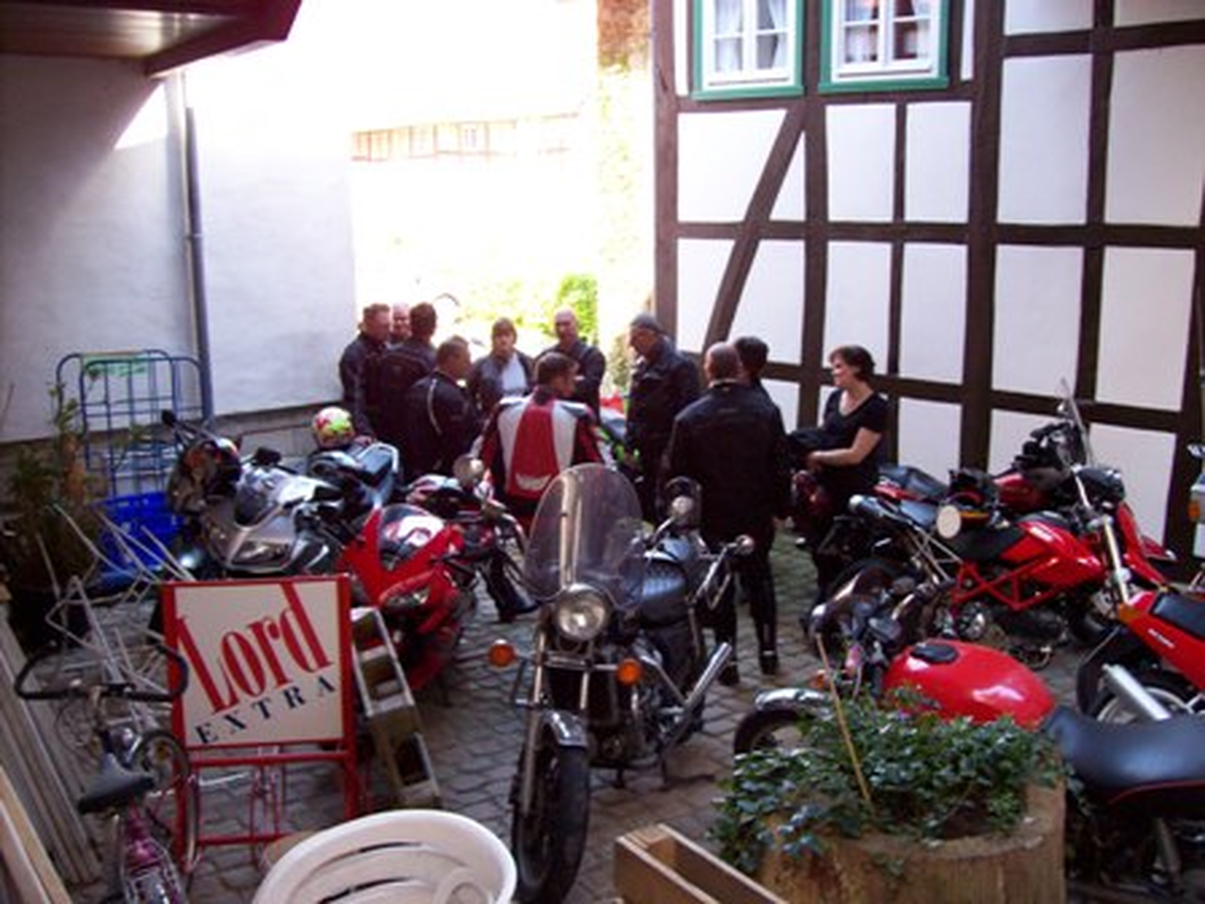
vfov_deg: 39.7
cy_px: 452
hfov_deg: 51.4
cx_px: 602
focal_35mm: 36
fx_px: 1253
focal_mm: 6
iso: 200
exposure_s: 1/64
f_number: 2.7
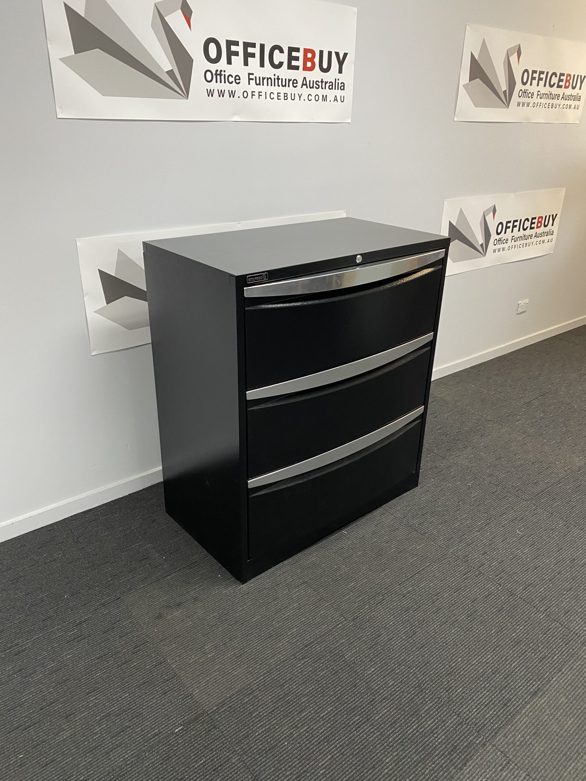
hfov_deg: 53.1
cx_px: 293
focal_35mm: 26
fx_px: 587
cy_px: 390
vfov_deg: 67.3
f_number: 1.8
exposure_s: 1/50
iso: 200
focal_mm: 4.25
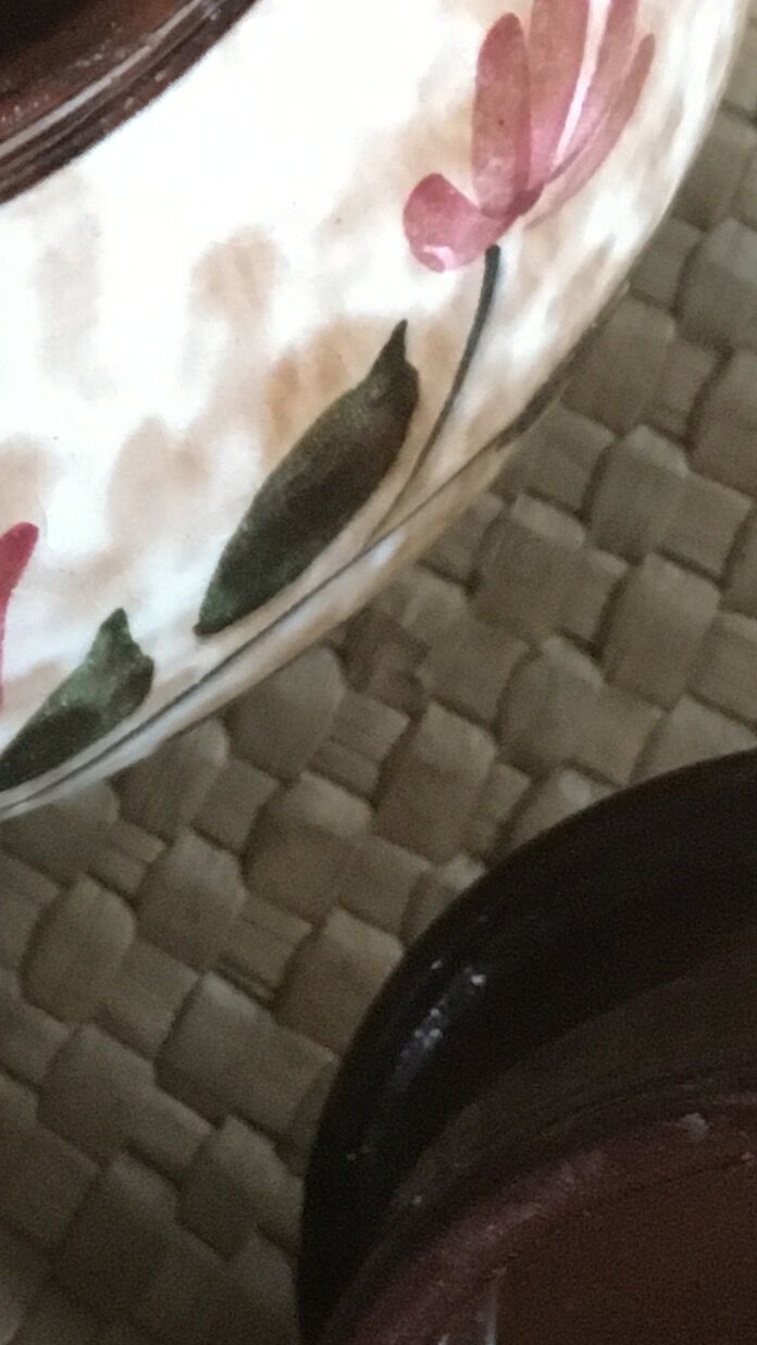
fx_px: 3675
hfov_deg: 11.2
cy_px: -221
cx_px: -452
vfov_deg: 19.6
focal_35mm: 103
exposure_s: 1/17
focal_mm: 4.15
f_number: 2.2
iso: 250
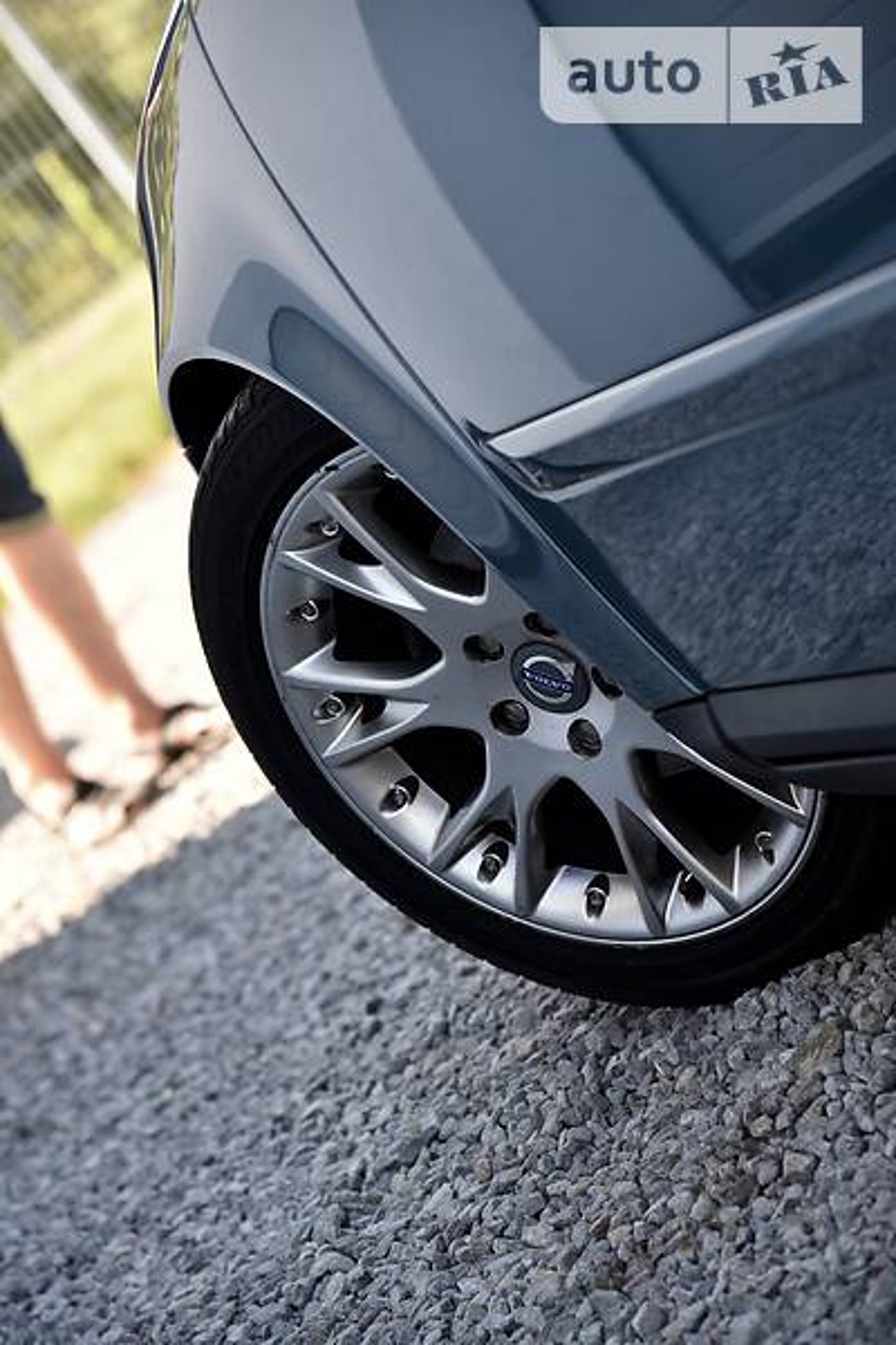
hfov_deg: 11.4
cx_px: 448
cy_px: 672
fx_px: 4480
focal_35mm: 120
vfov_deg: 17.1
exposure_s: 1/400
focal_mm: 120
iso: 400
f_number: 5
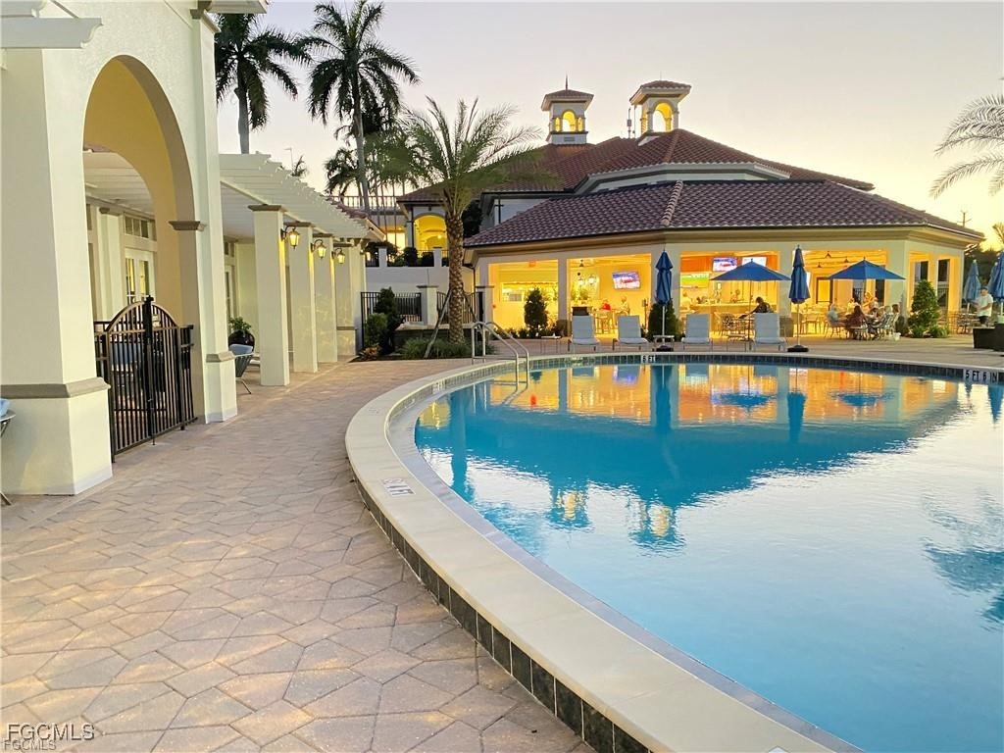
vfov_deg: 53.1
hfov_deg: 67.3
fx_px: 754
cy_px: 376
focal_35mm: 26
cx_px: 502
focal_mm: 4.25
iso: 400
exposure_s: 1/40
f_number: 1.8
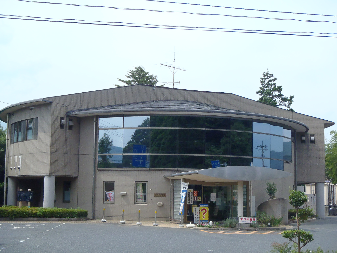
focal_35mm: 52
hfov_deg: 36.8
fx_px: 506
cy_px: 126
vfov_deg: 28.0
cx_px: 168
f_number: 14
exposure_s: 1/80
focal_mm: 9.39
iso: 200
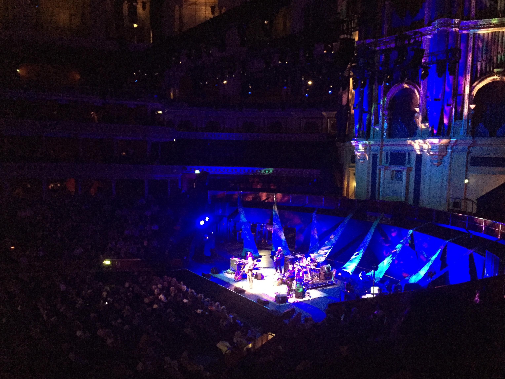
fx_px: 452
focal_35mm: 31
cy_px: 202
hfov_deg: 58.3
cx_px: 262
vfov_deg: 45.4
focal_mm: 4.15
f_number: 2.2
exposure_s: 1/17
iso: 2000
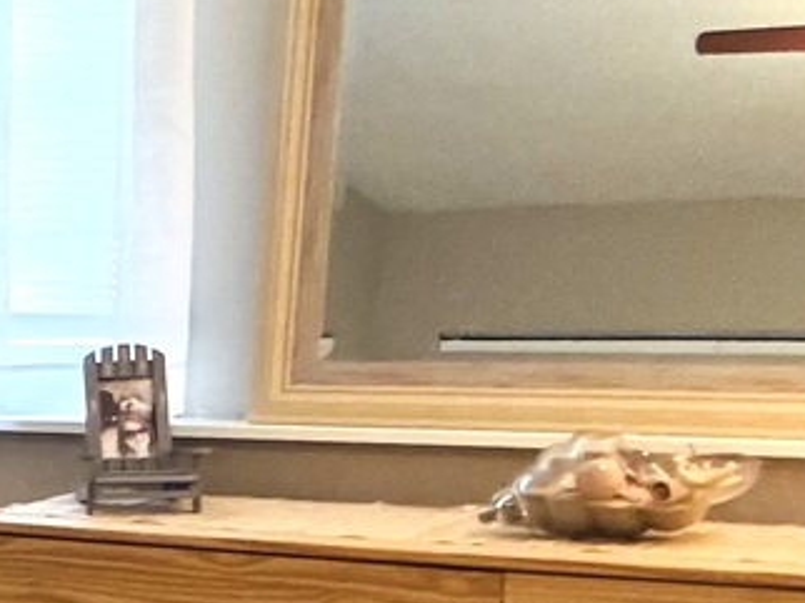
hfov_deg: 15.9
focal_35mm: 103
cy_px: 550
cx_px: -688
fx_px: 2393
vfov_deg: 14.2
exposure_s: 1/60
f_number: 1.9
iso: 250
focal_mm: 2.69
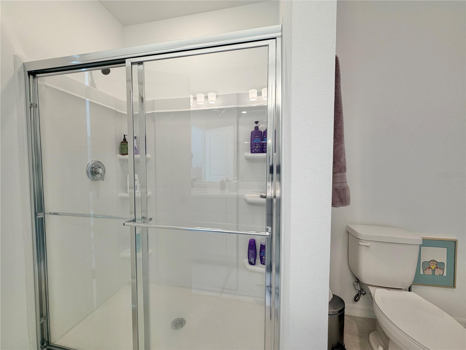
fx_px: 188
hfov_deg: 102.1
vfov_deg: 85.7
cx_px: 233
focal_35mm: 14
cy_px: 175
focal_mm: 2.22
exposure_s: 1/120
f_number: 2.2
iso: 80
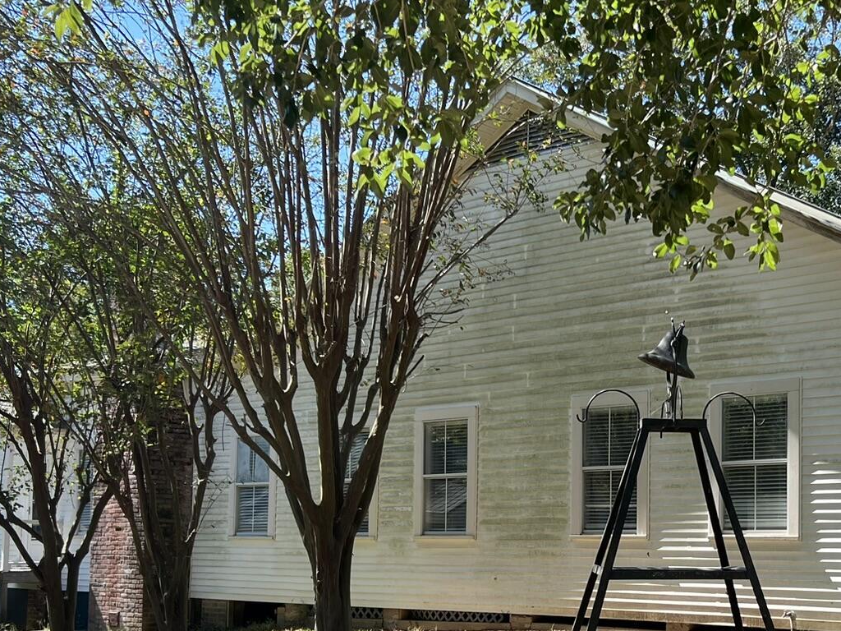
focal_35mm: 52
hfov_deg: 35.7
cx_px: 659
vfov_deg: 27.6
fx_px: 1263
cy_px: 473
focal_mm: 5.7
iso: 50
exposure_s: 1/949
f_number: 1.5
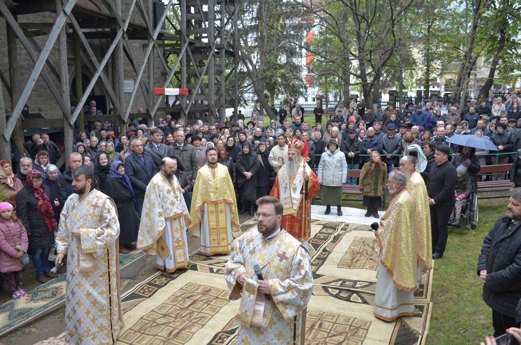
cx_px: 260
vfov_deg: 43.4
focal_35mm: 30
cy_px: 172
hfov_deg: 62.0
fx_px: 433
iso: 640
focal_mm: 20
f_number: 3.5
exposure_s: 1/250
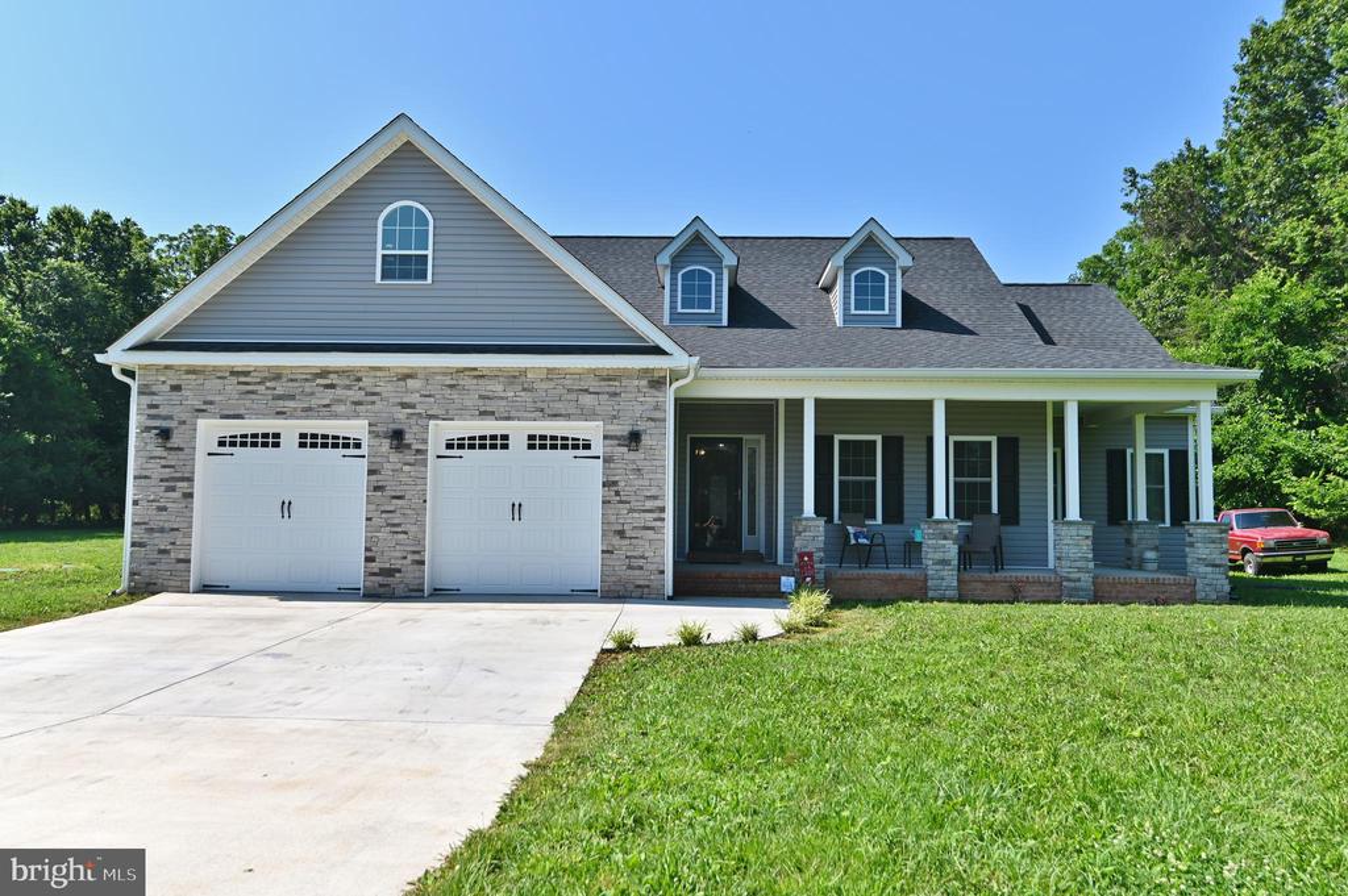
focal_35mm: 28
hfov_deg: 65.5
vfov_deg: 46.3
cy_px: 448
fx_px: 1048
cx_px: 674
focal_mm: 28
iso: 100
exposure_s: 1/400
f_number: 7.1
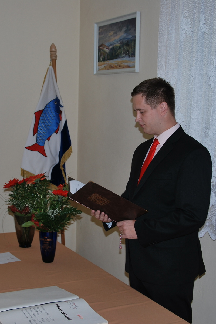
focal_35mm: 39
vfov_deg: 49.6
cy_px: 162
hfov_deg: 34.2
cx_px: 108
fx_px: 351
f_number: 4
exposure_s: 1/160
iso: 100
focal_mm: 26
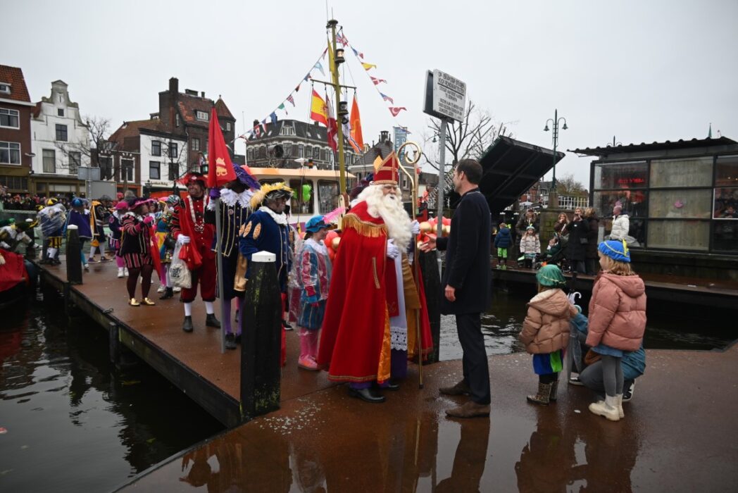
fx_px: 492
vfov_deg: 53.2
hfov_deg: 73.7
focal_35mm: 24
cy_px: 246
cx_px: 369
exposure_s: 1/250
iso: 200
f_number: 4.5
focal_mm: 24
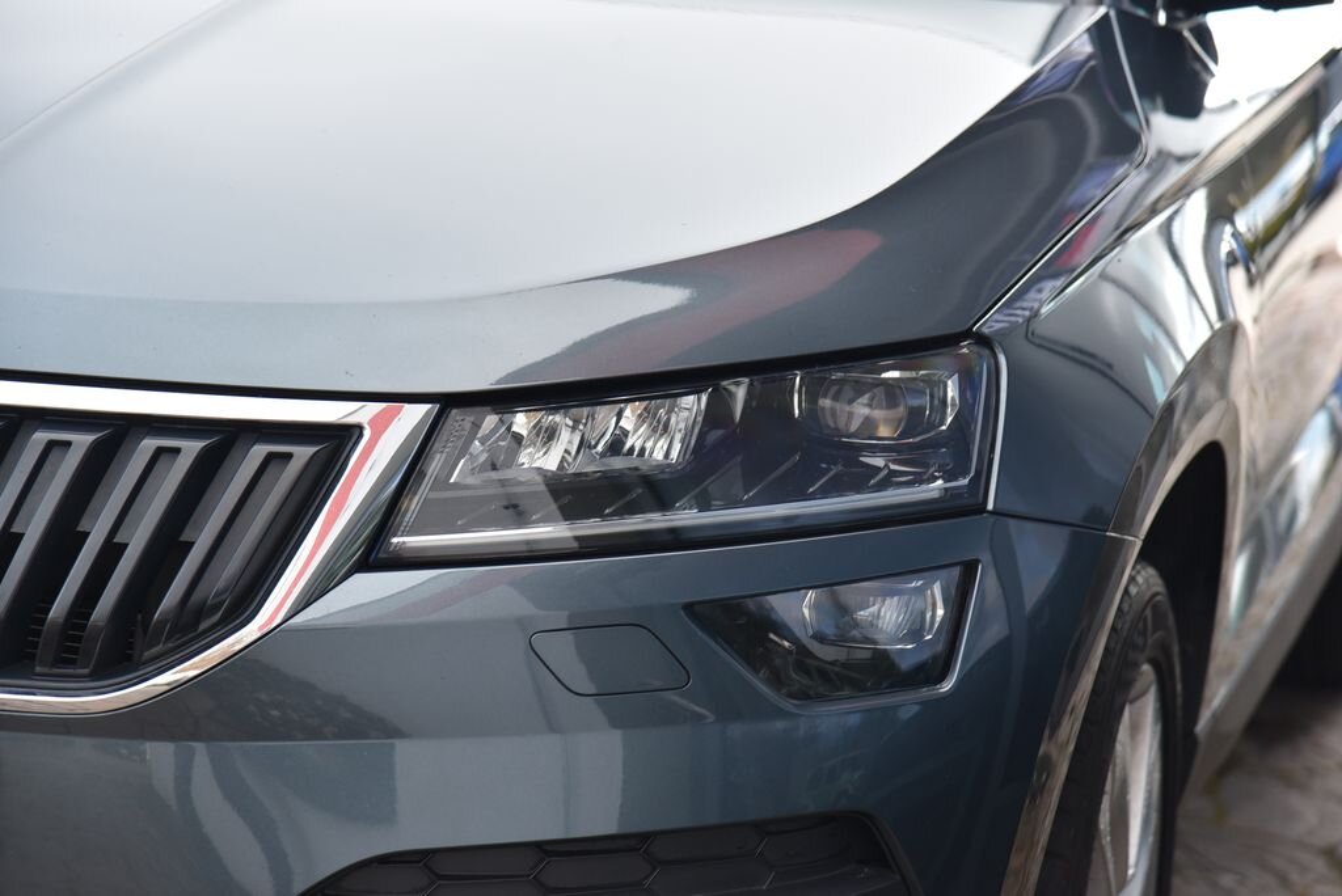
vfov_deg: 11.4
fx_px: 4476
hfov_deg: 17.1
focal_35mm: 120
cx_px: 671
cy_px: 448
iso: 500
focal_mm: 120
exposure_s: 1/100
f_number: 5
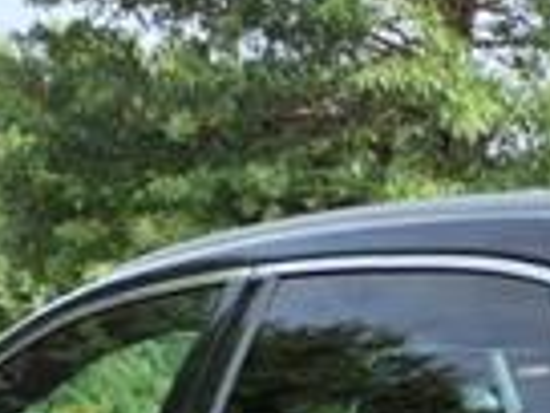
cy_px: 923
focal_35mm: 127
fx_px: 2018
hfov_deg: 14.7
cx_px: 760
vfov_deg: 10.4
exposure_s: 1/769
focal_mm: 3.58
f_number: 1.9
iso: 40
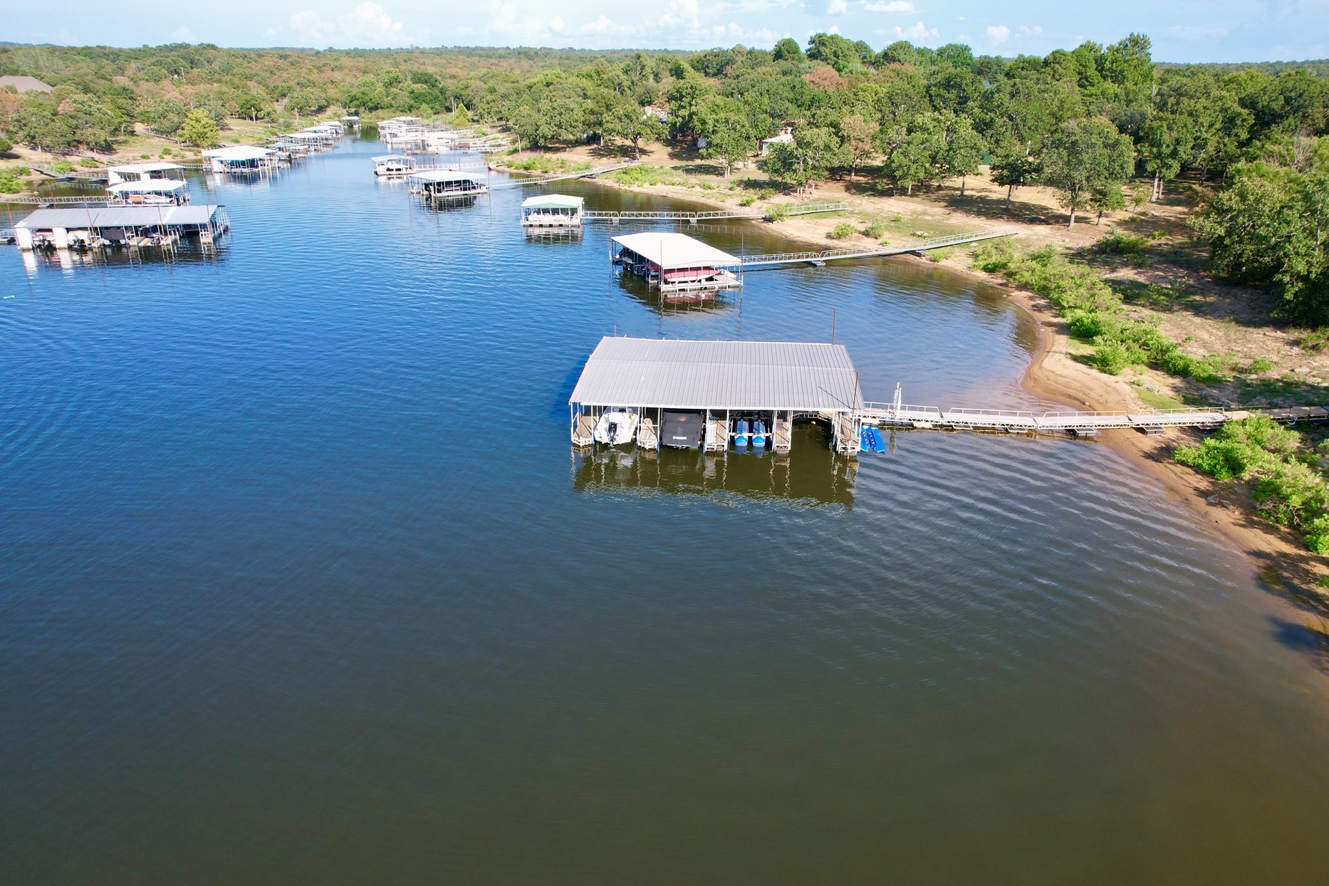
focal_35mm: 24
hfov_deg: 73.7
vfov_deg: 53.1
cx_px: 662
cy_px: 442
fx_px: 886
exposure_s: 1/800
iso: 100
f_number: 2.8
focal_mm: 8.38
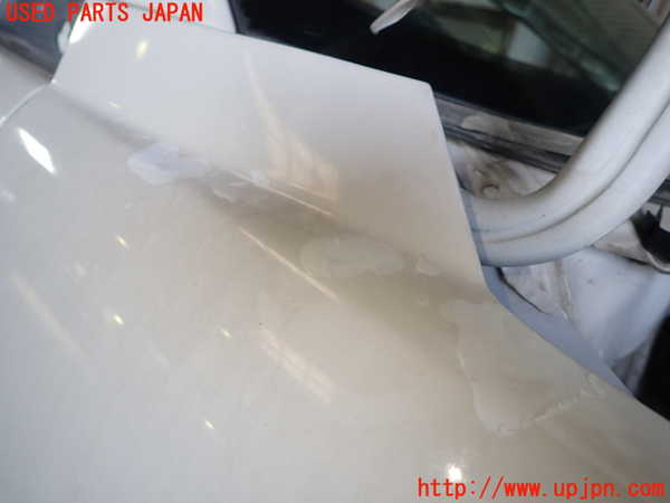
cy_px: 252
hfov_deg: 69.4
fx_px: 484
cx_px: 335
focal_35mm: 25
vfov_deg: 54.9
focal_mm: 4.5
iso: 100
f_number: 2
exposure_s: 1/100
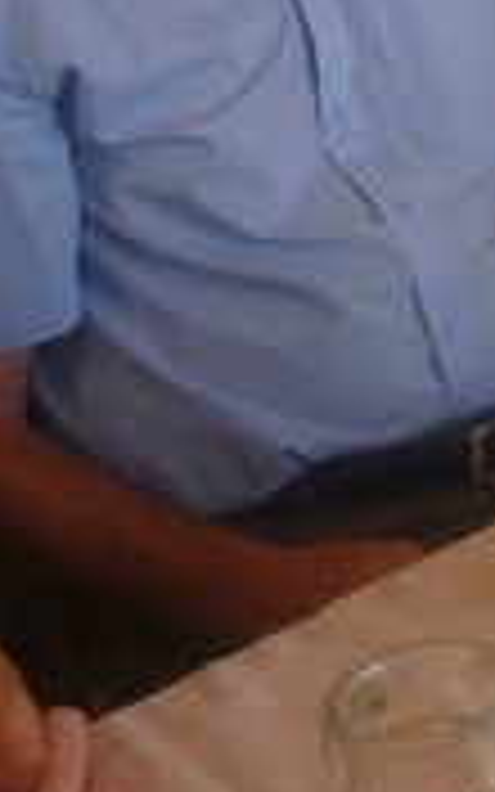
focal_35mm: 119
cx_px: 1269
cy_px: -81
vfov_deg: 17.0
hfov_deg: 9.5
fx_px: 2569
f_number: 2.8
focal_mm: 5.5
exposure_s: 1/50
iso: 100
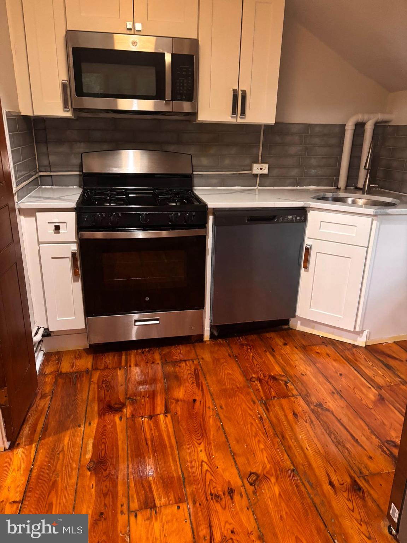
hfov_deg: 53.1
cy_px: 272
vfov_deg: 67.3
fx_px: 408
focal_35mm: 26
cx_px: 204
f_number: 1.6
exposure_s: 1/30
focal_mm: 5.96
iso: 500
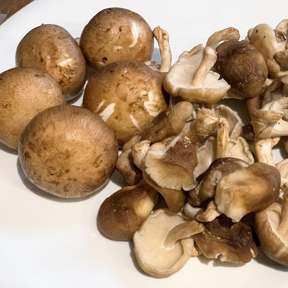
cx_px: 183
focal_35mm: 62
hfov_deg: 27.6
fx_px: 584
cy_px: 143
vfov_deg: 27.7
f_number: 2.4
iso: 320
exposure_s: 1/50
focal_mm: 6
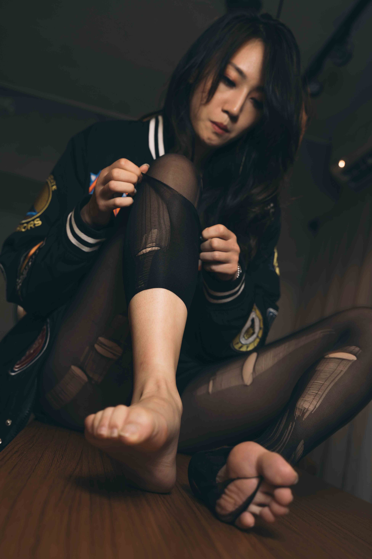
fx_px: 635
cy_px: 280
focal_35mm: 41
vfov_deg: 47.4
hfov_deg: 32.6
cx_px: 186
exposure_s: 1/50
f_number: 4.5
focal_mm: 41
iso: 250
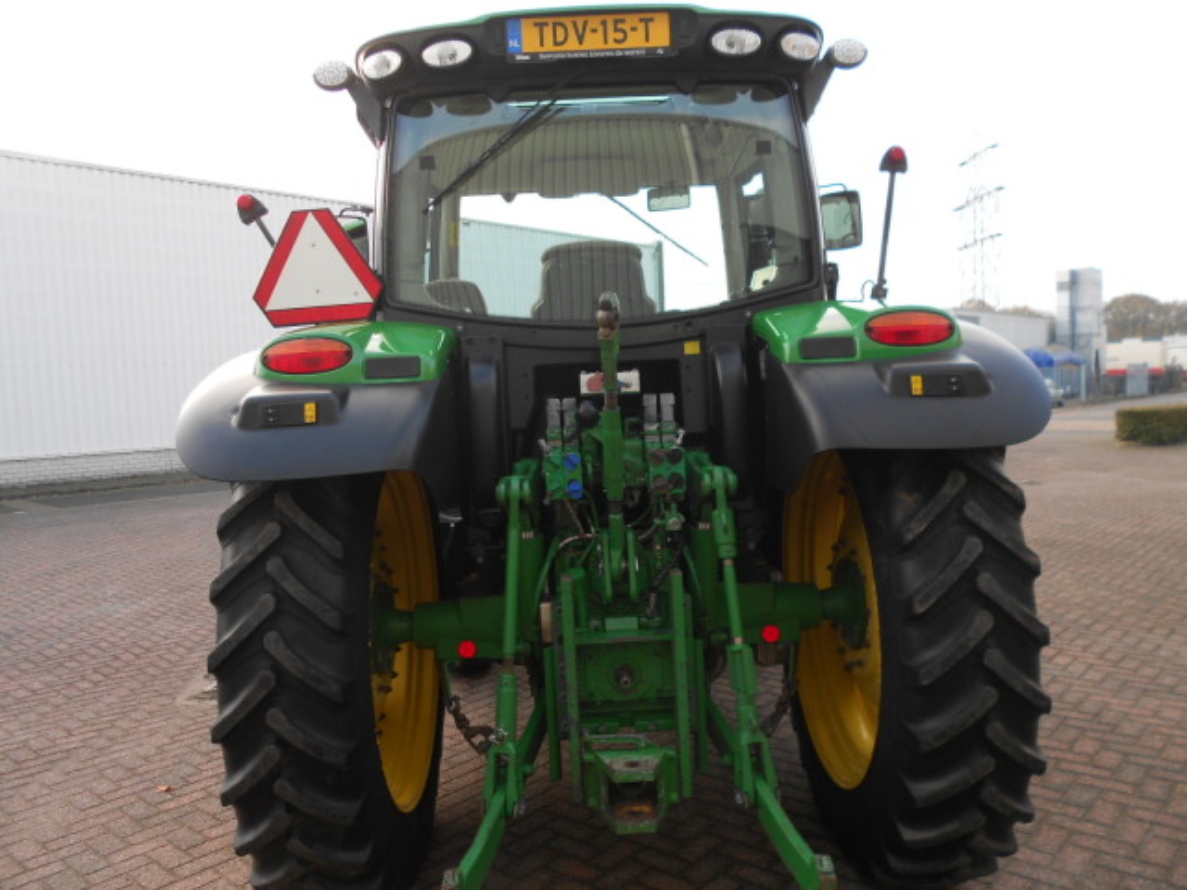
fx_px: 892
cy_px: 445
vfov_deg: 53.1
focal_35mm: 26
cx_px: 594
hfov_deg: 67.3
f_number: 3.2
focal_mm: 4.6
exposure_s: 1/100
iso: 80
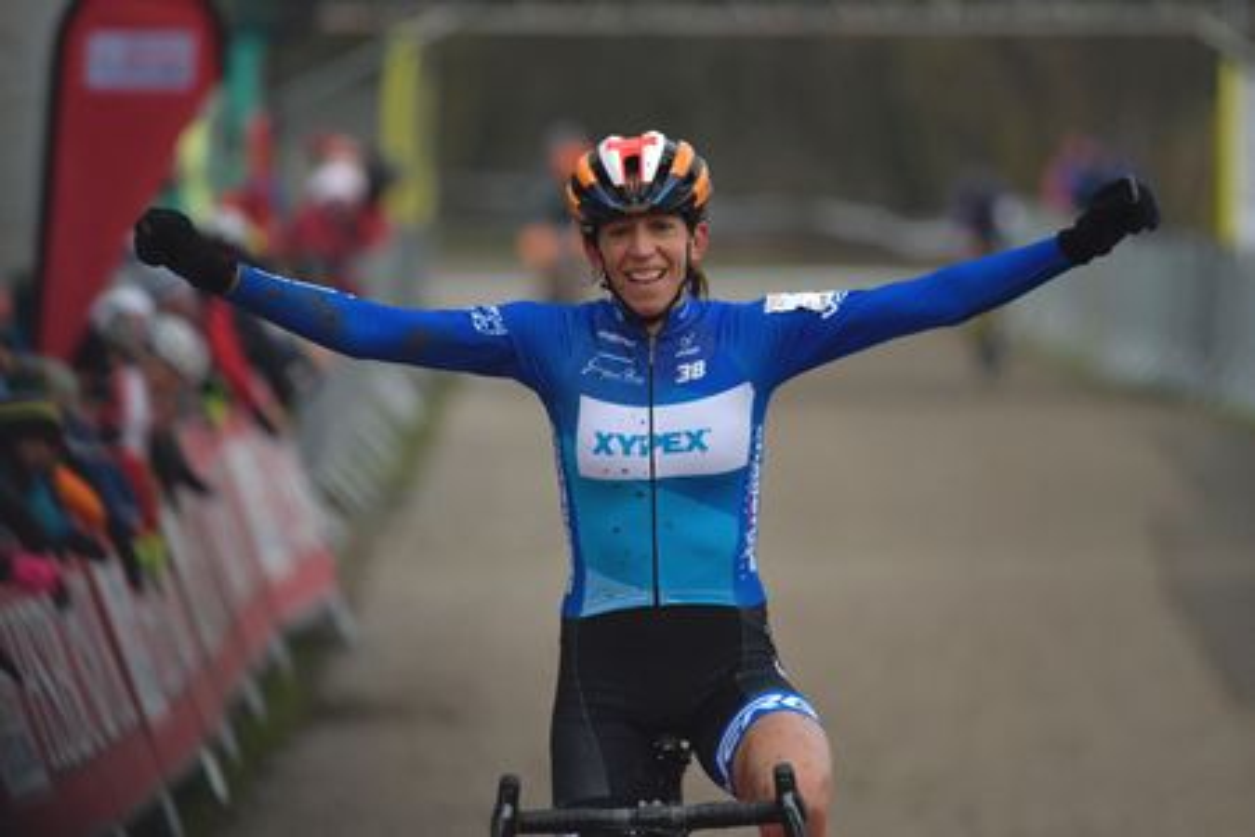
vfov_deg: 3.1
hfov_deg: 4.6
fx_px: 15686
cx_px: 628
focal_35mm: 450
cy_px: 418
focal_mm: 300
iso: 1000
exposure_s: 1/1000
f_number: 4
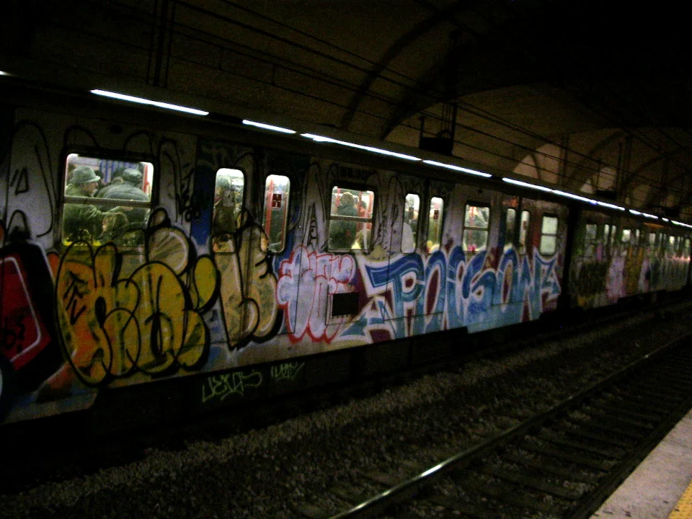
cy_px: 260
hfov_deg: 52.6
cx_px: 346
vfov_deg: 40.7
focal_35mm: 35
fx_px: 700
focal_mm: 5.8
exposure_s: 1/15
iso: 200
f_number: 2.6
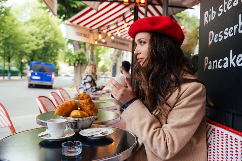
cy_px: 80
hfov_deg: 58.9
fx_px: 215
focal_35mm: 32
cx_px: 121
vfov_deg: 41.3
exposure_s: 1/60
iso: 160
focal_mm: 31.9
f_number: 4
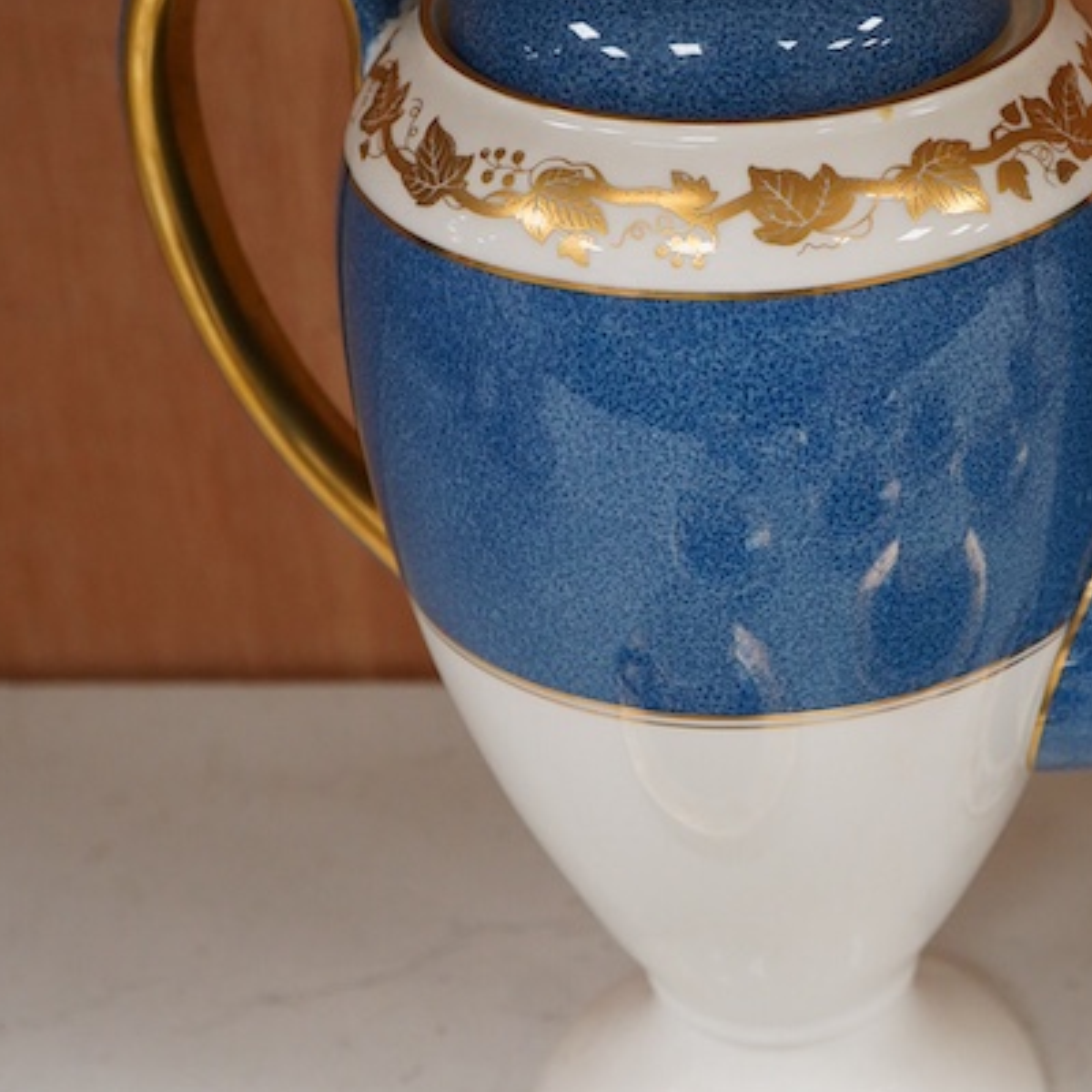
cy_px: 393
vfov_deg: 20.1
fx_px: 3069
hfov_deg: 20.0
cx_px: 803
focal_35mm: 86
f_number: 8
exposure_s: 1/125
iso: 1250
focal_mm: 30
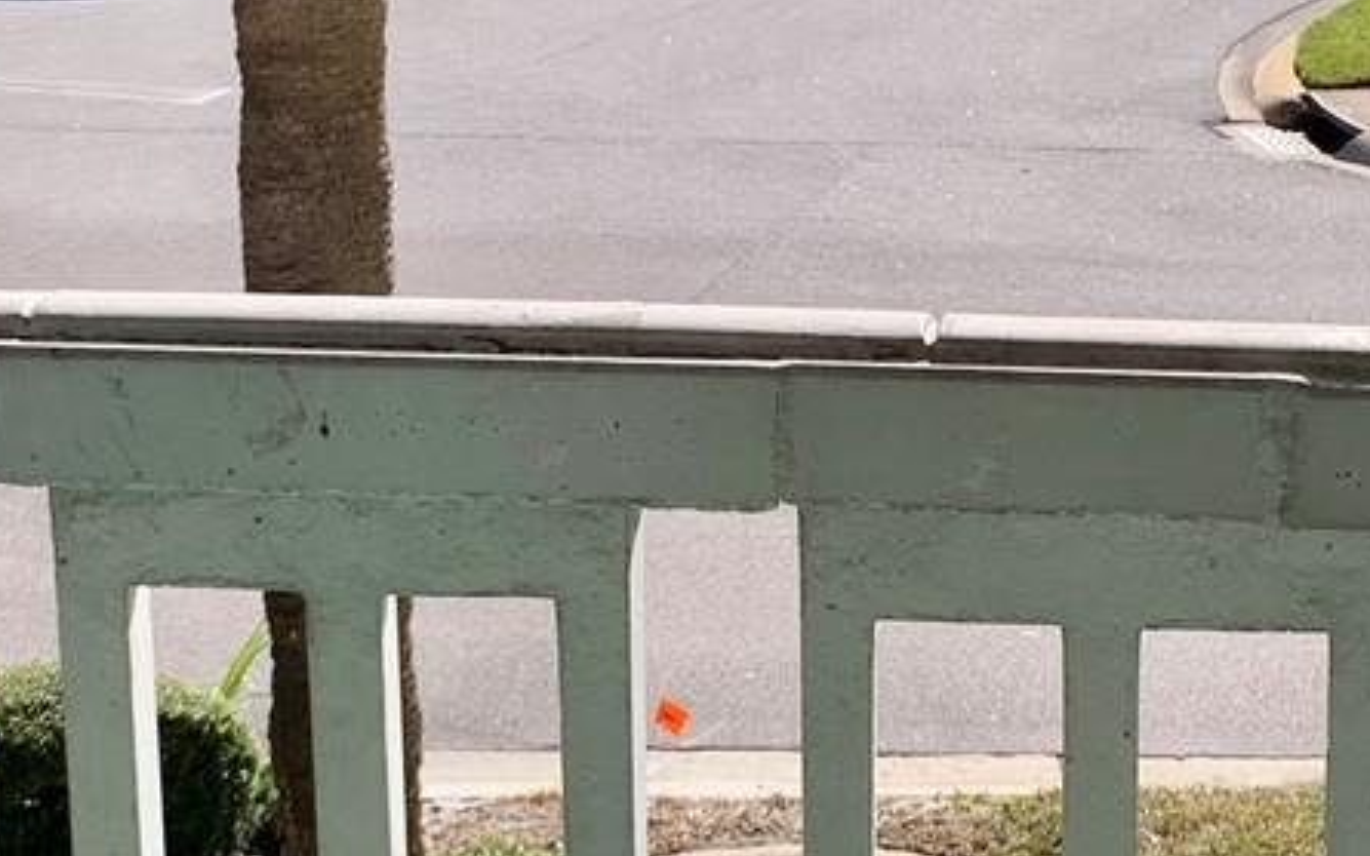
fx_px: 3696
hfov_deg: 21.0
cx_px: 745
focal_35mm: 99
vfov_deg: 13.2
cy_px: 465
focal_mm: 4.25
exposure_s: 1/1748
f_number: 1.8
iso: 25
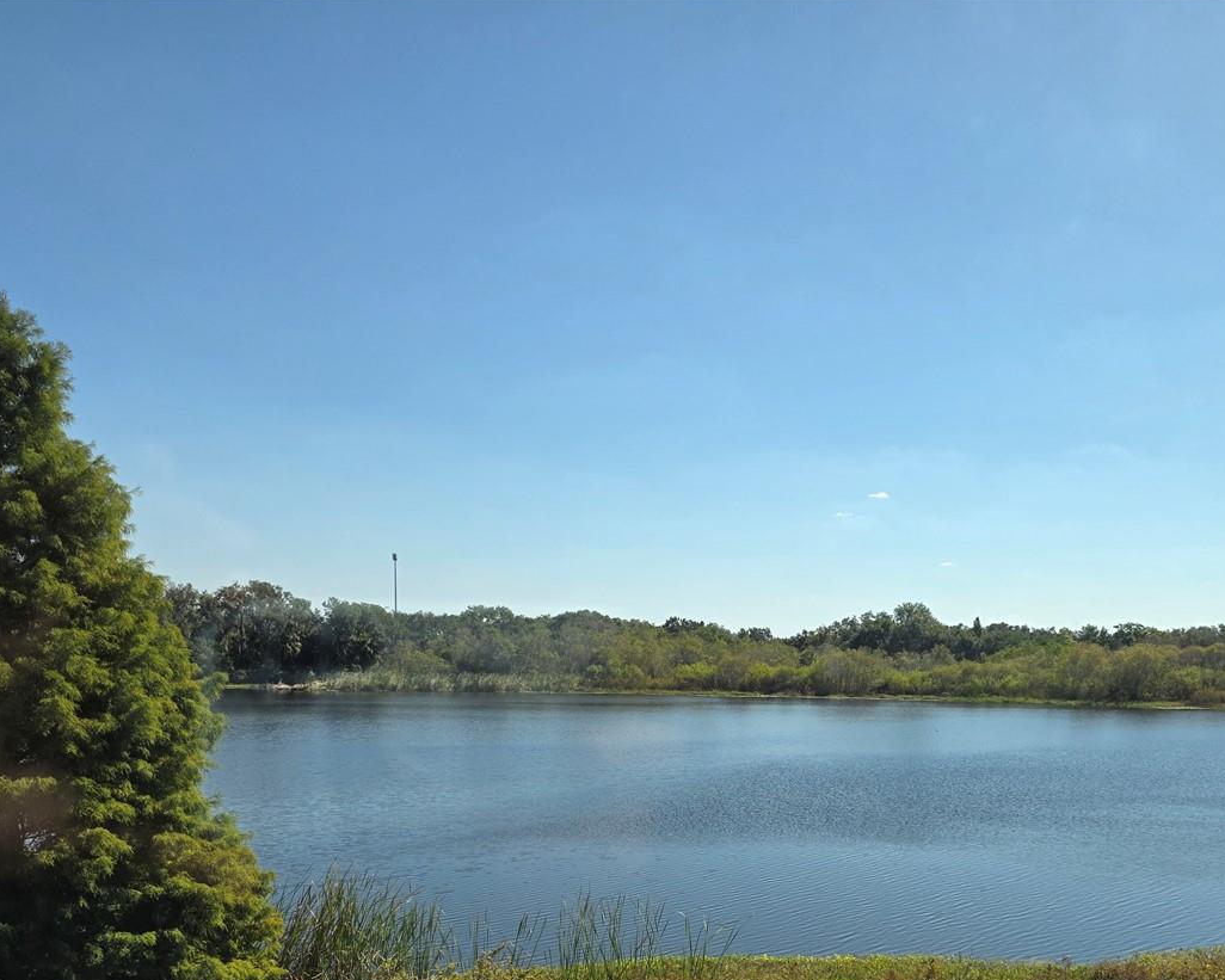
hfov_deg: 51.2
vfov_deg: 41.2
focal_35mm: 35
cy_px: 711
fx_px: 1269
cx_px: 741
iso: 80
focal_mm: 6.3
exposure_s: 1/5296
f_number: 1.7
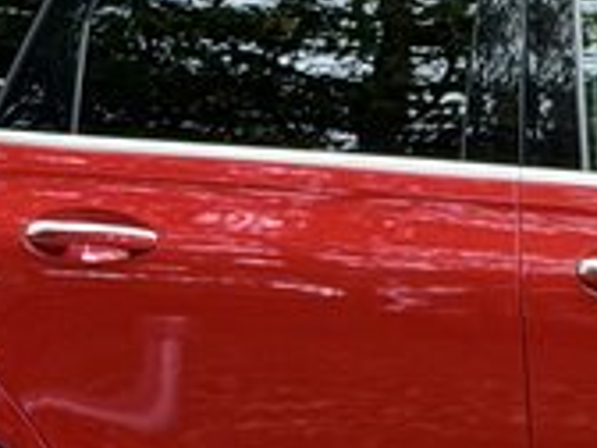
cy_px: 331
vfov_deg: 6.5
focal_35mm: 229
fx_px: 3949
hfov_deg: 8.4
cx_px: 917
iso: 80
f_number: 1.78
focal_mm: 6.76
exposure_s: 1/121
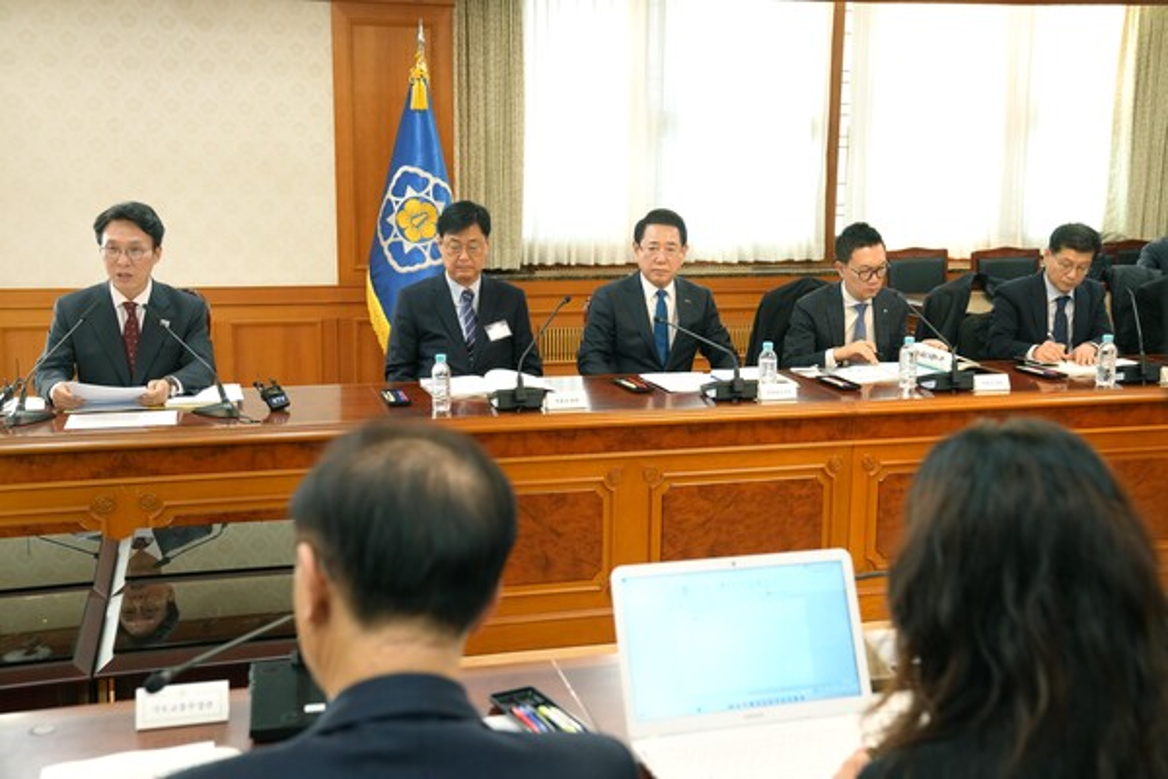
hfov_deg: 46.4
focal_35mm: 42
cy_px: 390
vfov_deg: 31.9
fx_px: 1363
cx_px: 584
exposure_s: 1/160
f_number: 4
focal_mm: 42
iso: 2500
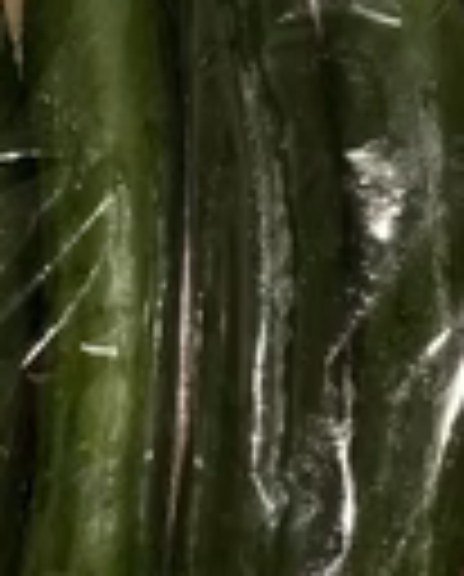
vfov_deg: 23.2
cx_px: 351
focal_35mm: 79
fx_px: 1351
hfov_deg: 19.3
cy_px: 9
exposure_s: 1/30
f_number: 1.8
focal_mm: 4.25
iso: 500
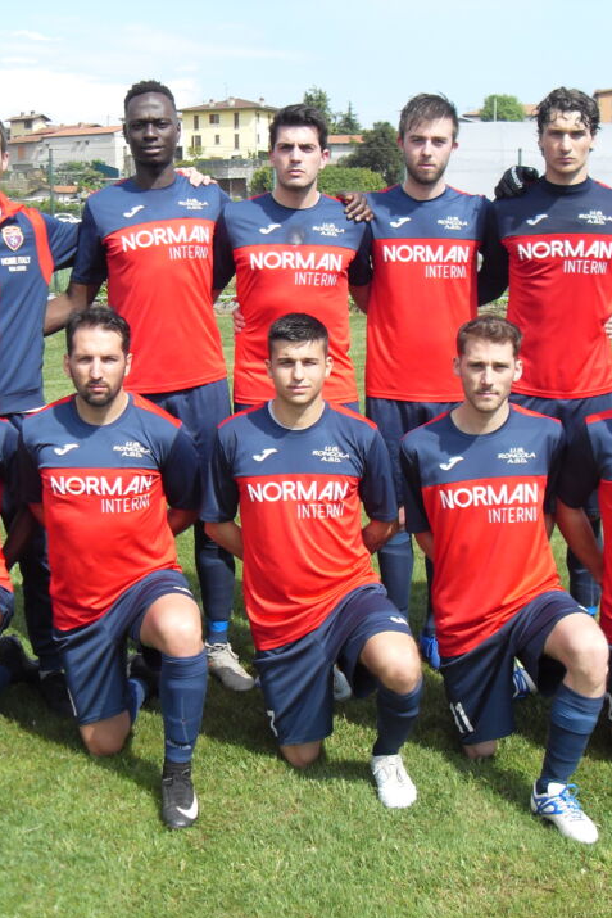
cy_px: 466
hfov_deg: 28.0
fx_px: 1223
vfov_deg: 41.1
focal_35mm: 48
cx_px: 394
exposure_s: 1/180
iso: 80
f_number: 7
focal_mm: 6.3
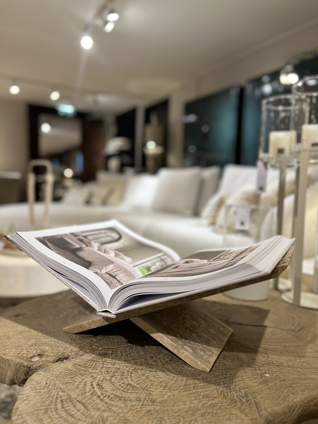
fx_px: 318
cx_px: 159
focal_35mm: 26
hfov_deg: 53.1
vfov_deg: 67.3
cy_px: 212
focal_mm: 5.7
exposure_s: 1/50
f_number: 1.5
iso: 100
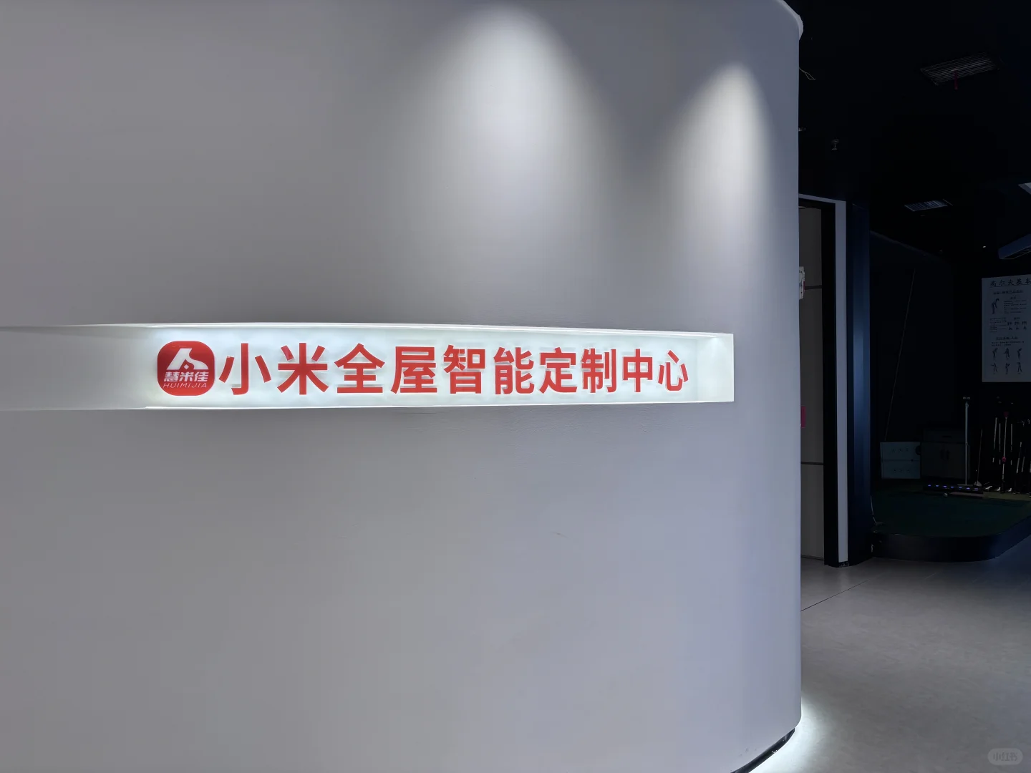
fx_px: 774
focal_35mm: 26
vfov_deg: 53.1
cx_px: 516
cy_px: 386
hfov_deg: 67.3
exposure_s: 1/100
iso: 40
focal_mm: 5.96
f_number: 1.6
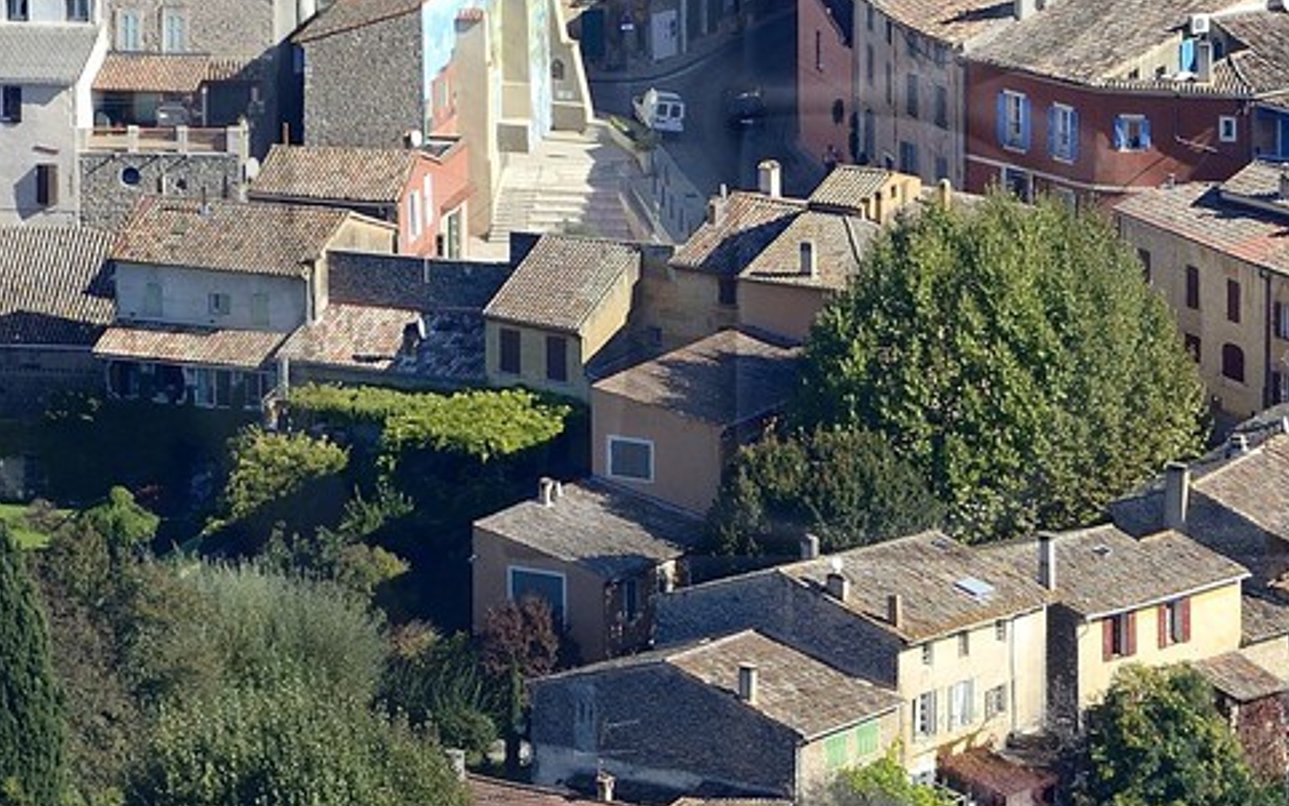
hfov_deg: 3.1
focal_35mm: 675
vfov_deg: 1.9
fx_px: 23715
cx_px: 1257
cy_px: 123
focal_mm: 200
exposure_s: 1/1000
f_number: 9
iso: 800
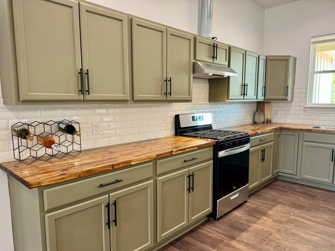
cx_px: 164
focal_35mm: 25
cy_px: 130
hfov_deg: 69.4
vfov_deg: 54.9
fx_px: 242
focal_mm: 6.76
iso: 125
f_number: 1.78
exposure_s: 1/60
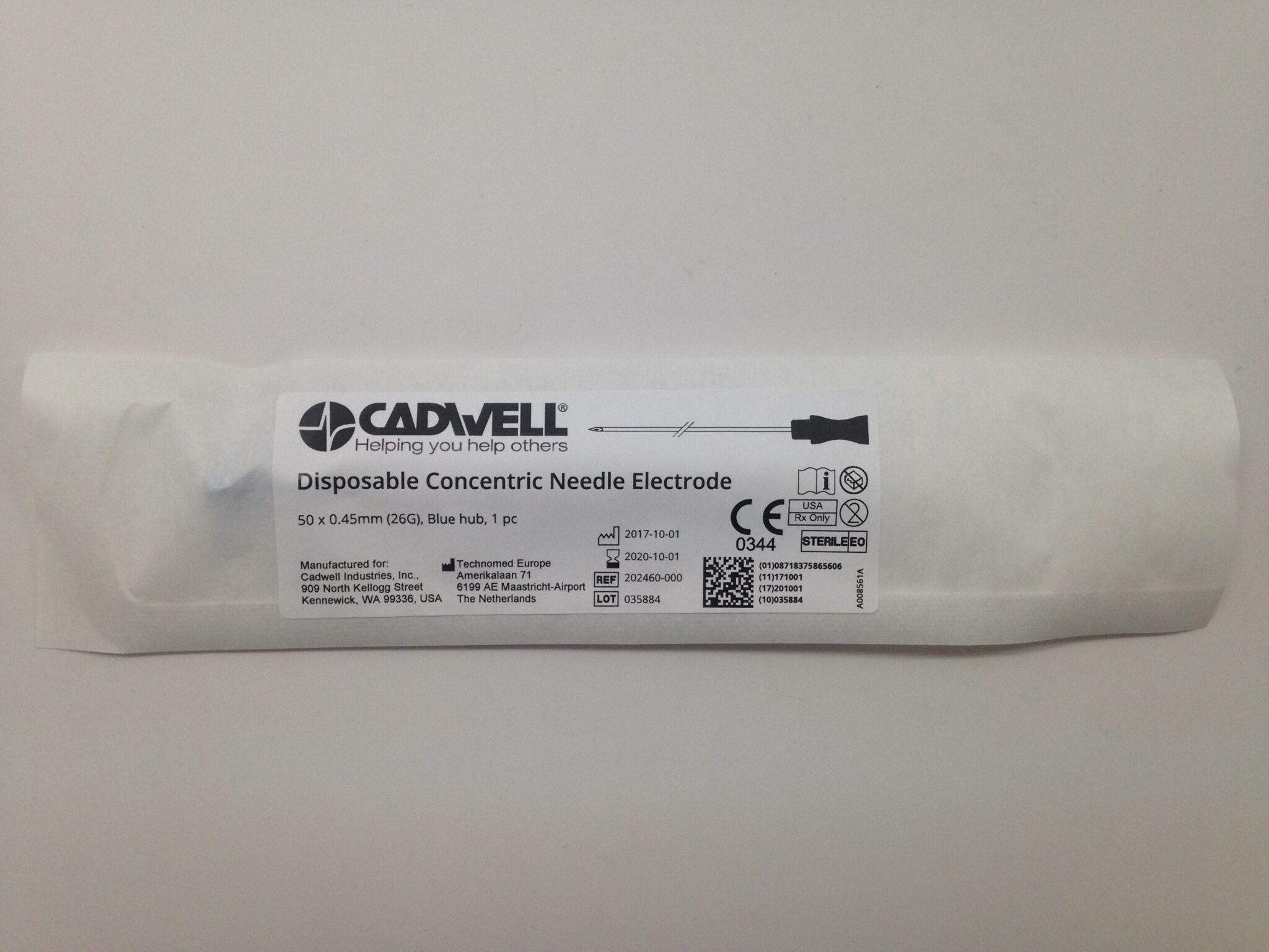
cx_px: 634
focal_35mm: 33
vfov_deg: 42.9
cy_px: 476
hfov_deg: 55.4
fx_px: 1210
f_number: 2.4
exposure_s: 1/120
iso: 80
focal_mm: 4.12
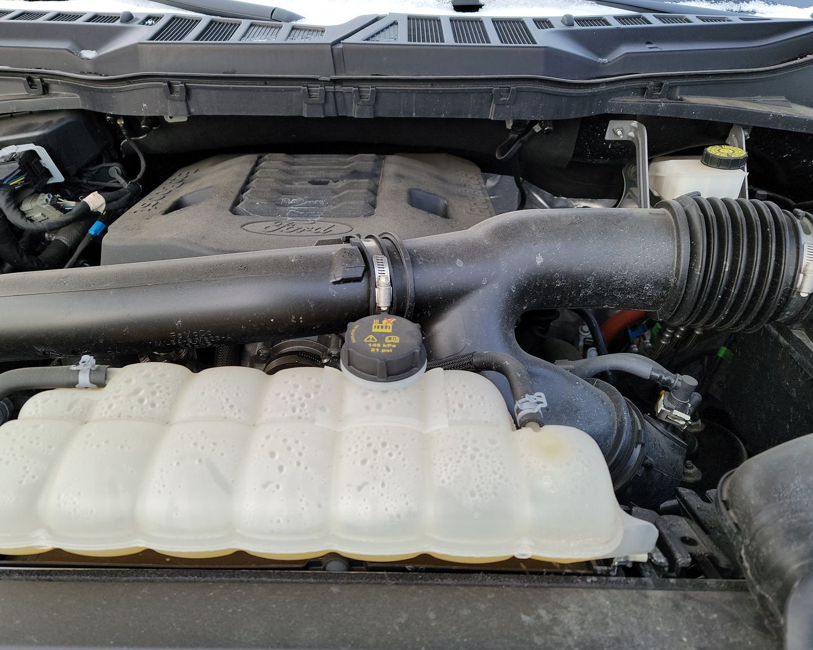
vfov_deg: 54.9
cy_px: 324
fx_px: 625
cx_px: 388
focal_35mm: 26
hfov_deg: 66.0
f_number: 1.8
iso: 56
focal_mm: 6.7
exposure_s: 1/59
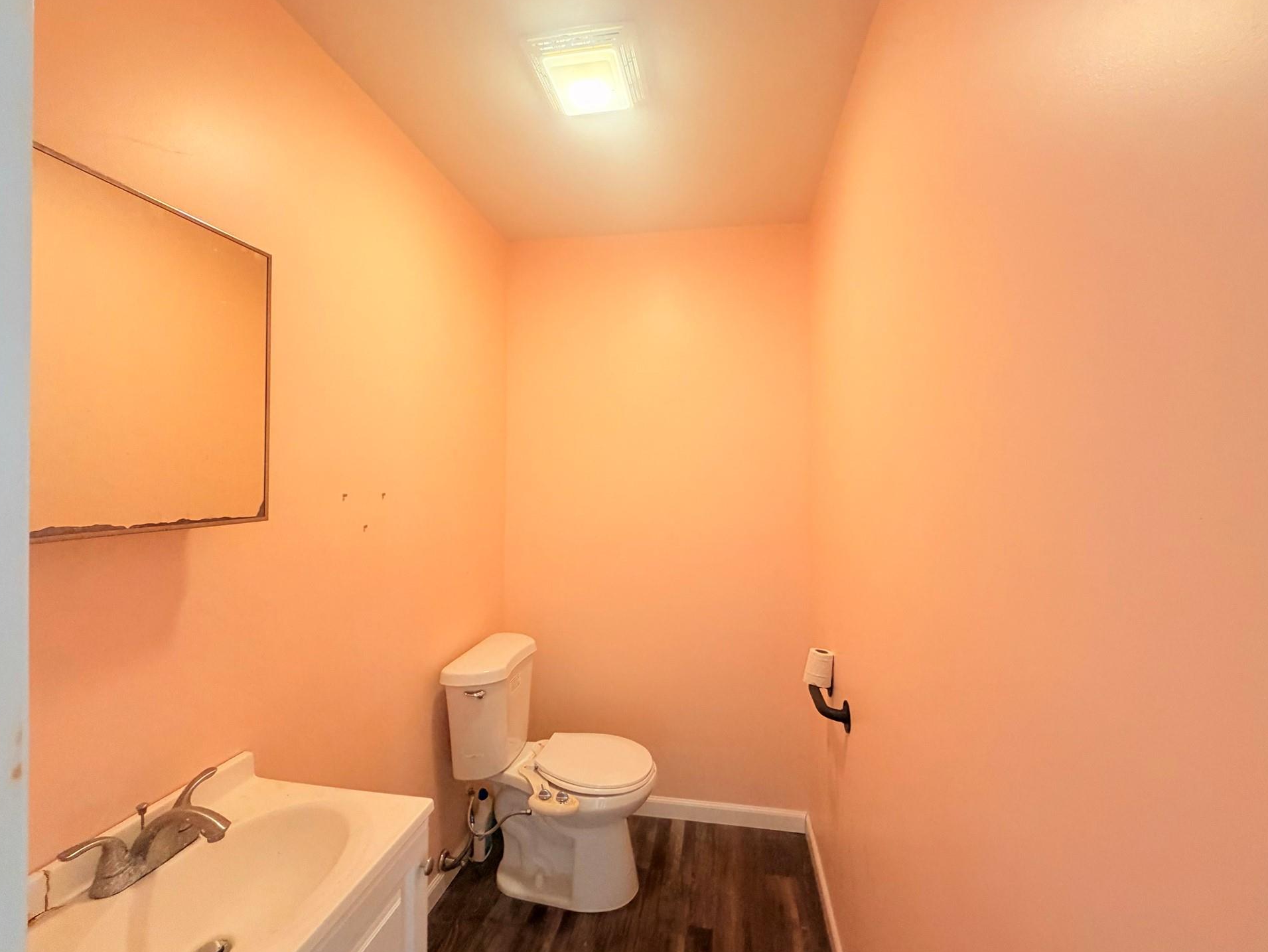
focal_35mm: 15
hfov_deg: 98.2
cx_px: 638
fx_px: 550
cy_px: 471
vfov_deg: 81.8
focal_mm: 2.22
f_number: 2.2
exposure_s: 1/60
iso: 250
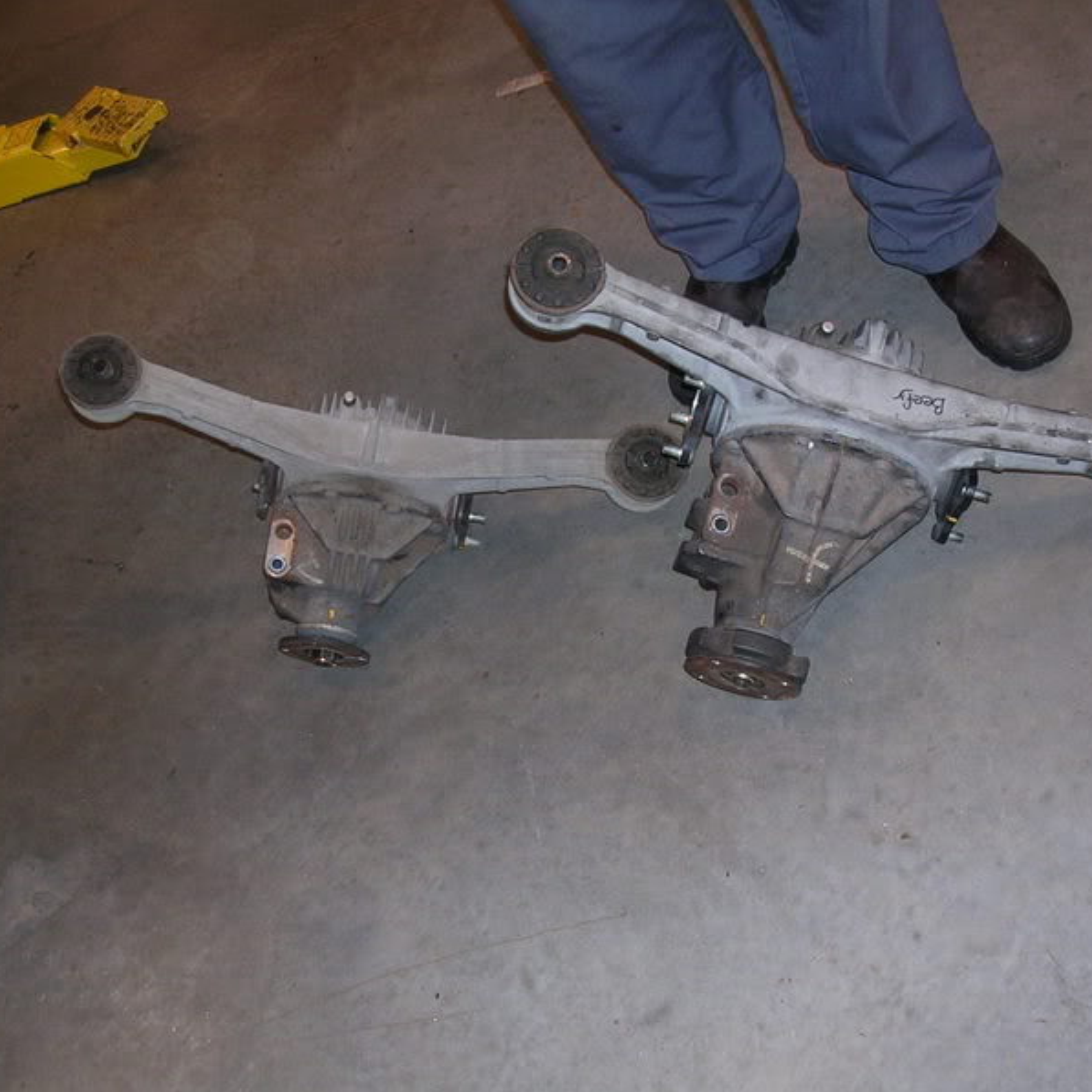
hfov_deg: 37.5
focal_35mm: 45
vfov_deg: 37.6
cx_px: 620
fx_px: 1606
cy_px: 547
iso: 71
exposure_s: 1/60.1
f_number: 2.8
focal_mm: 5.8
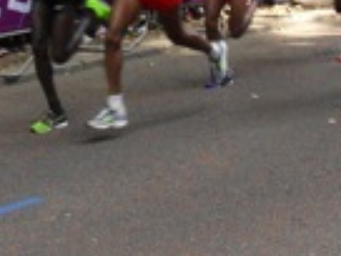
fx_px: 1113
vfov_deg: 13.0
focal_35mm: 113
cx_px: 95
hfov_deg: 17.3
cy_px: 15
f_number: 3.2
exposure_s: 1/125
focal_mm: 6.3
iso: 100
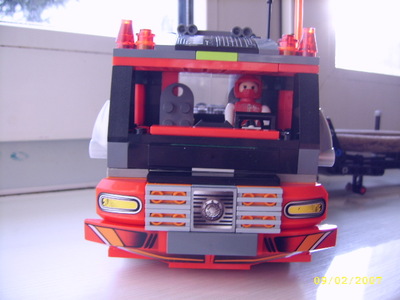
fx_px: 404
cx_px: 200
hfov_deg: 52.6
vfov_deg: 40.7
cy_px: 150
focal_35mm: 35
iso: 100
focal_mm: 5.95
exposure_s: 1/9
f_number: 2.8
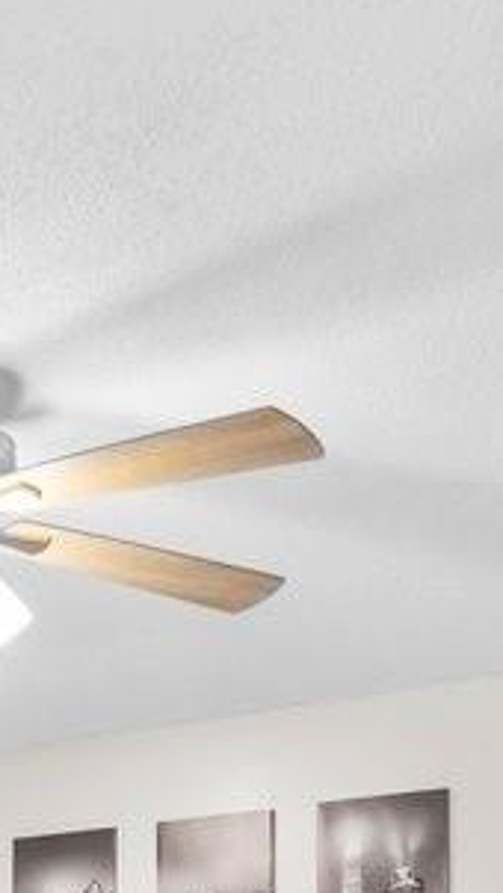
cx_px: -172
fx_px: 1683
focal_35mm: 71
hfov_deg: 16.0
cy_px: 1199
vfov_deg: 25.2
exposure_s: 1/160
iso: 1600
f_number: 4
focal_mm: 16
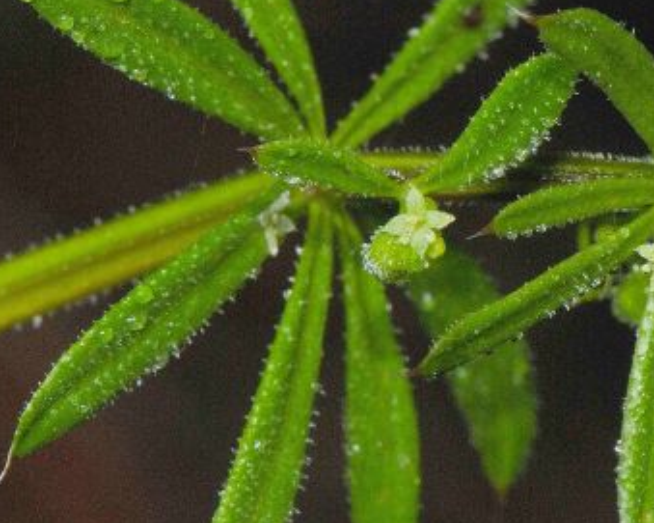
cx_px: 444
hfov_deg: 5.5
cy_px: 246
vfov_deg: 4.4
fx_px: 6755
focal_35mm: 349
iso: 200
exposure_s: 1/250
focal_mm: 105
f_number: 25
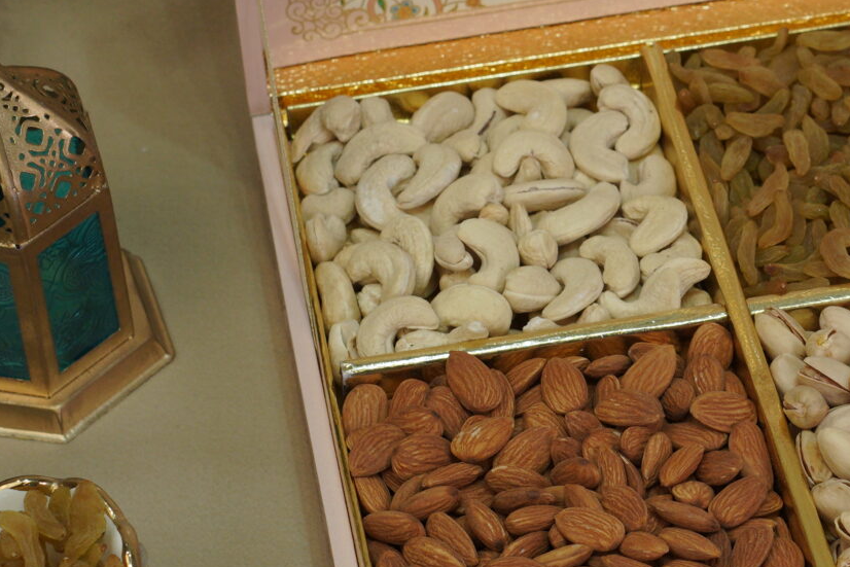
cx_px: 837
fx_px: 3660
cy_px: 110
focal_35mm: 155
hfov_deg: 13.1
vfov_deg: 8.8
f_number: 5
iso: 1000
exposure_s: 1/200
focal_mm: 50
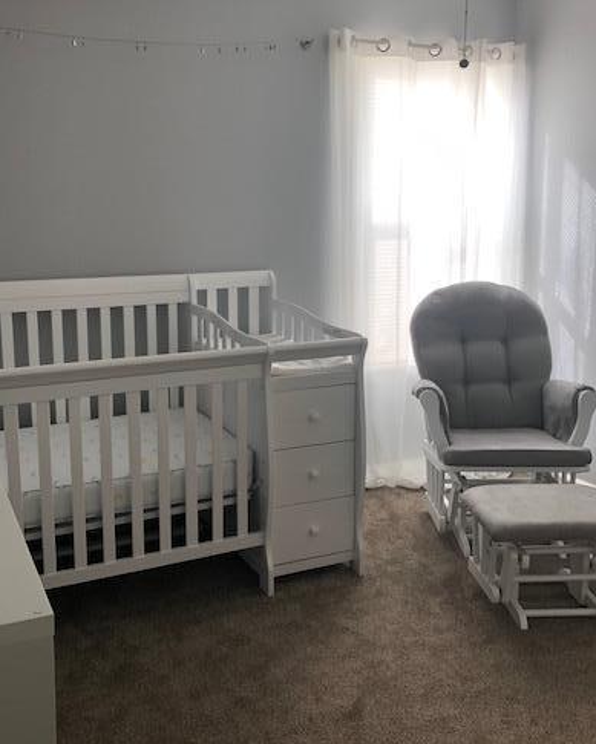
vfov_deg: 50.2
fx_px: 794
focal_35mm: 36
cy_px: 341
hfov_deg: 41.1
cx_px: 257
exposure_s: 1/120
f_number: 1.8
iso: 64
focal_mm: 4
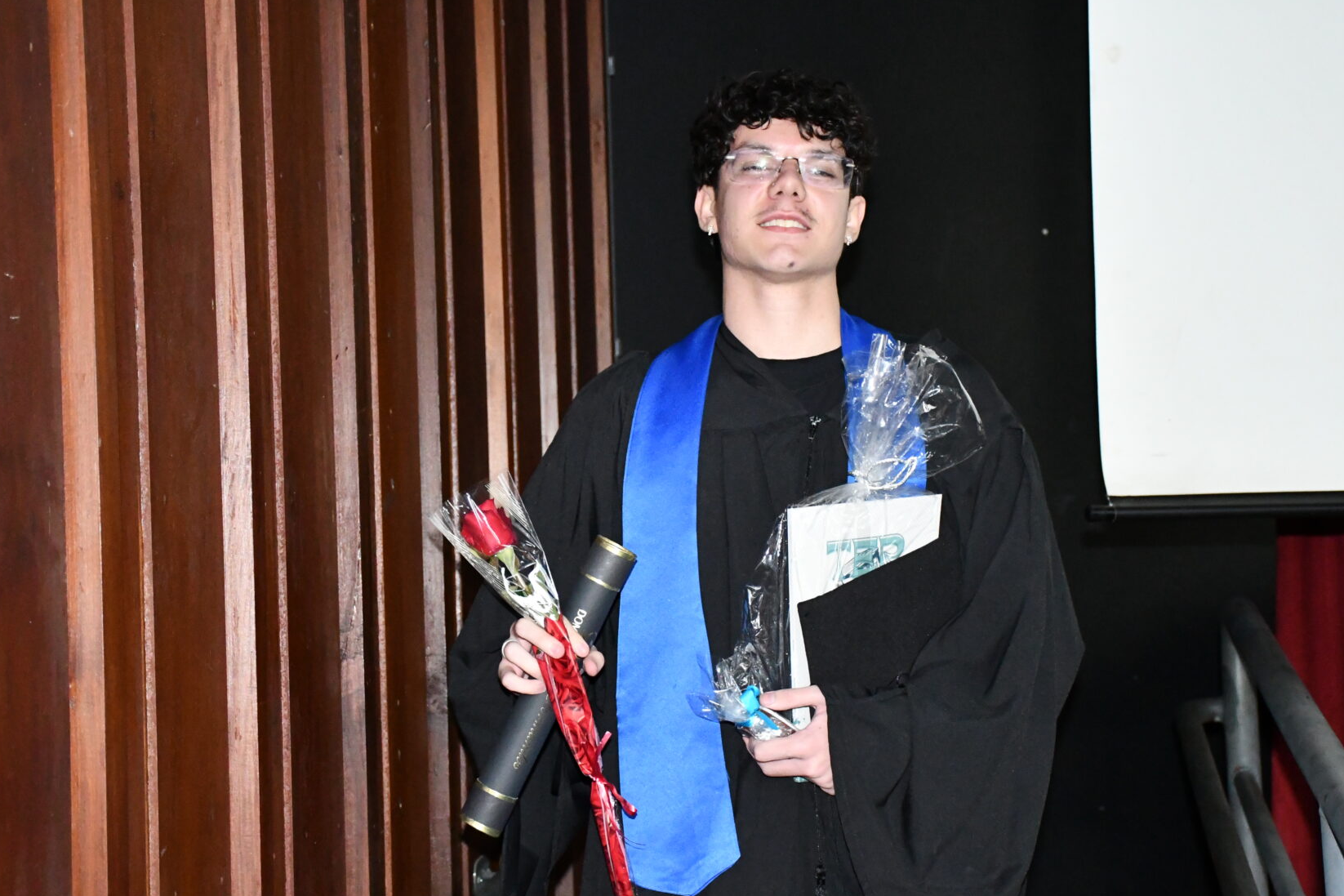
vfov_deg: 19.4
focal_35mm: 70
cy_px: 480
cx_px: 616
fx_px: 2613
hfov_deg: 28.8
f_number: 4.5
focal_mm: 40
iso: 6400
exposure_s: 1/60
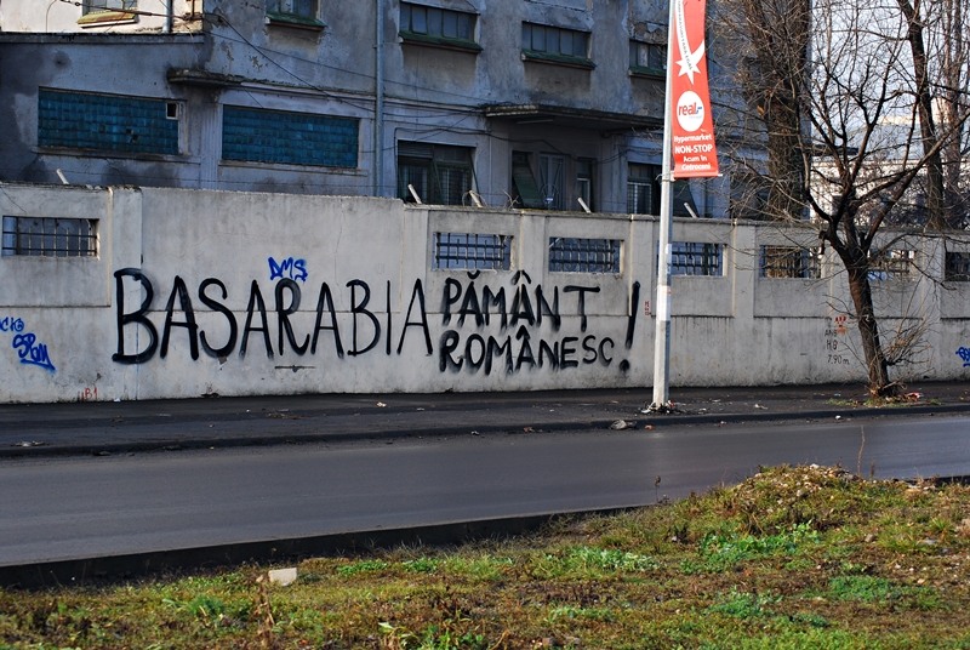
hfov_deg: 24.6
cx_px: 485
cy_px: 325
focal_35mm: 82
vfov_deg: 16.6
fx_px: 2226
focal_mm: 55
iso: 200
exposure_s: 1/160
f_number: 7.1
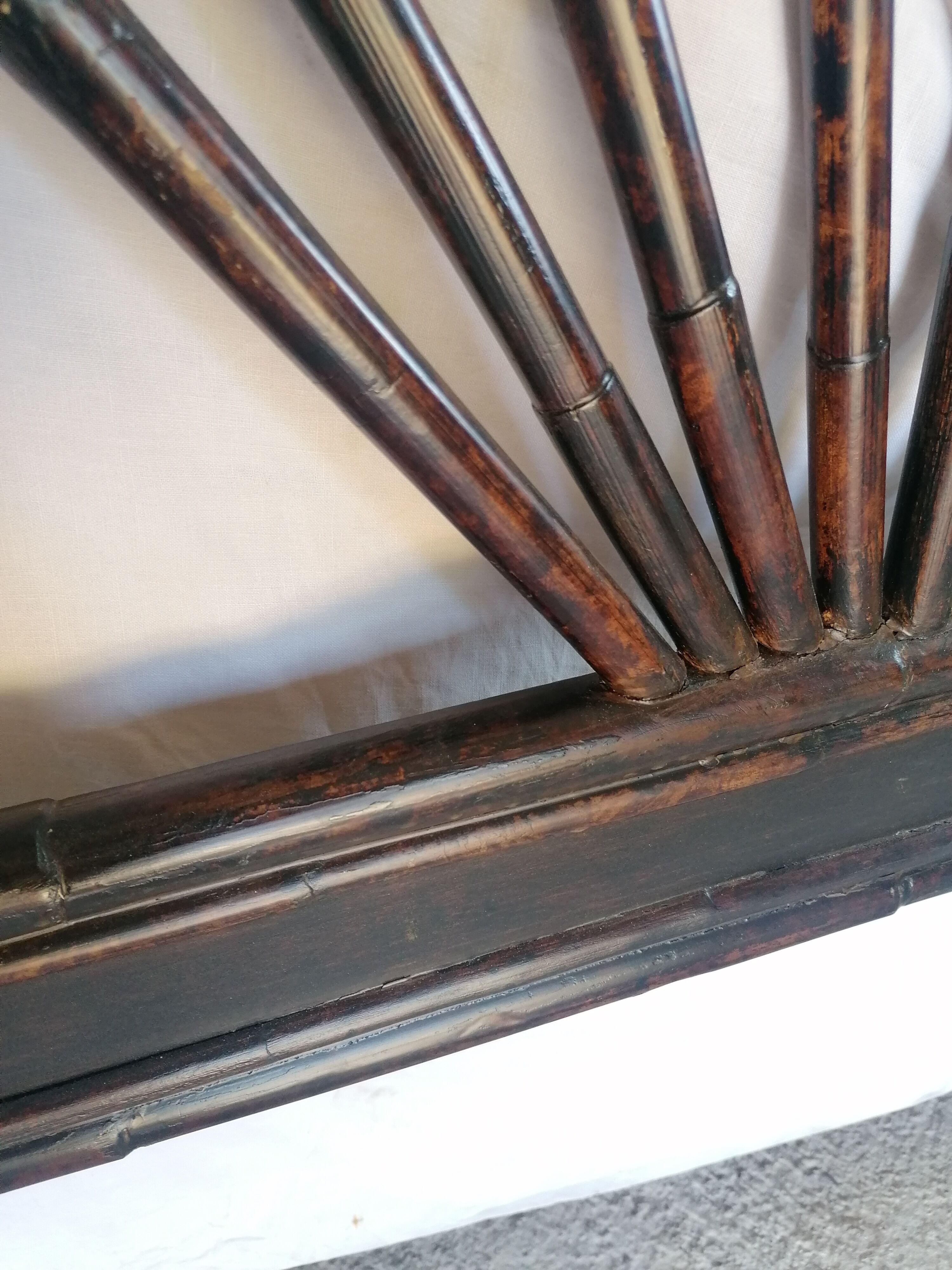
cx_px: 476
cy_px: 635
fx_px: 990
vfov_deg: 65.3
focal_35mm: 27
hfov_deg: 51.4
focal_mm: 4.75
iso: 160
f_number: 1.8
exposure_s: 1/33.3
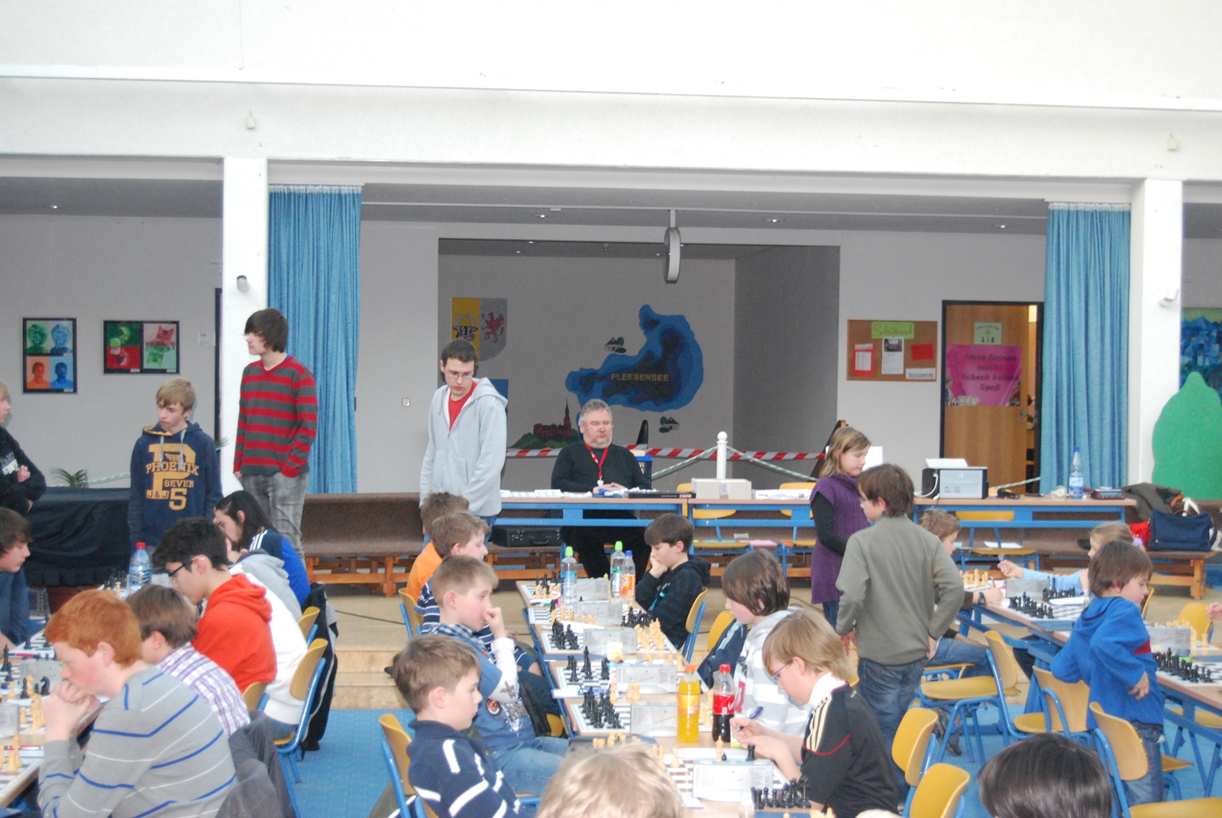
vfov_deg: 22.7
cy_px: 409
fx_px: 2039
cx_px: 611
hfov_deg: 33.4
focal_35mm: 60
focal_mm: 40
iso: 1250
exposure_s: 1/60
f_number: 5
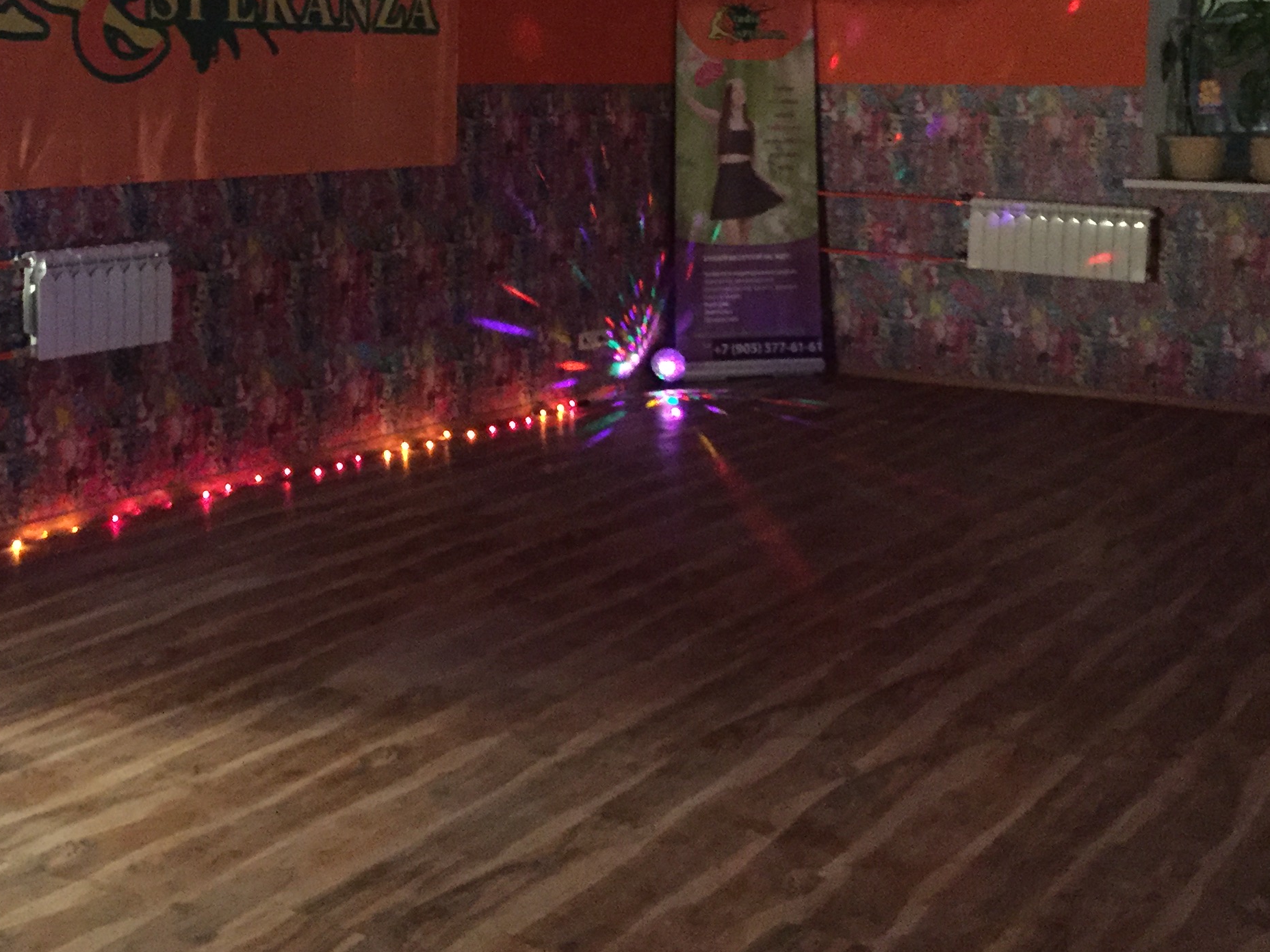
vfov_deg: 28.3
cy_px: 274
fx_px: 1871
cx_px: 453
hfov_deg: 37.2
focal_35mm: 51
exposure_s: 1/17
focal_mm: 4.15
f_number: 2.2
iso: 800
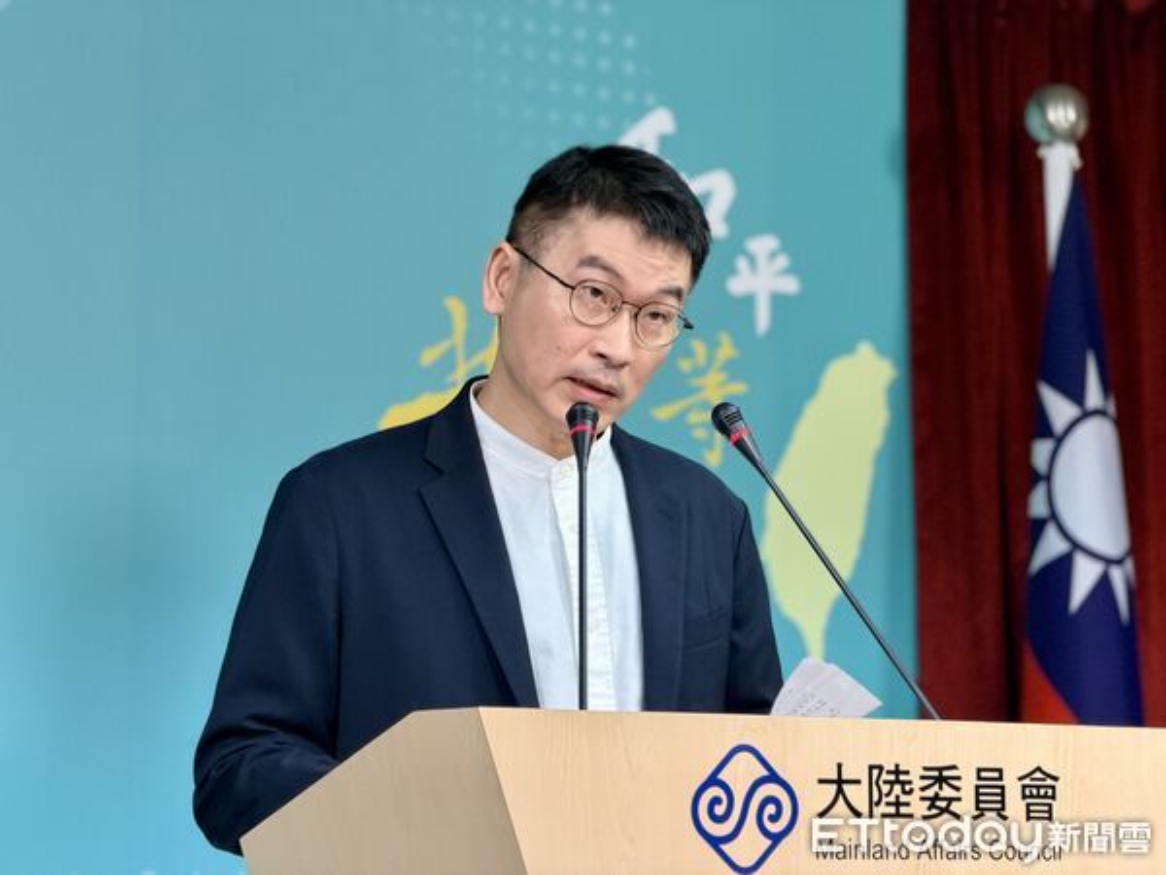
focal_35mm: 100
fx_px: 3368
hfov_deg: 19.6
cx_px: 583
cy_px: 438
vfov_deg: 14.8
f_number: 2.8
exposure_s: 1/120
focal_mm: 16.89
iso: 320
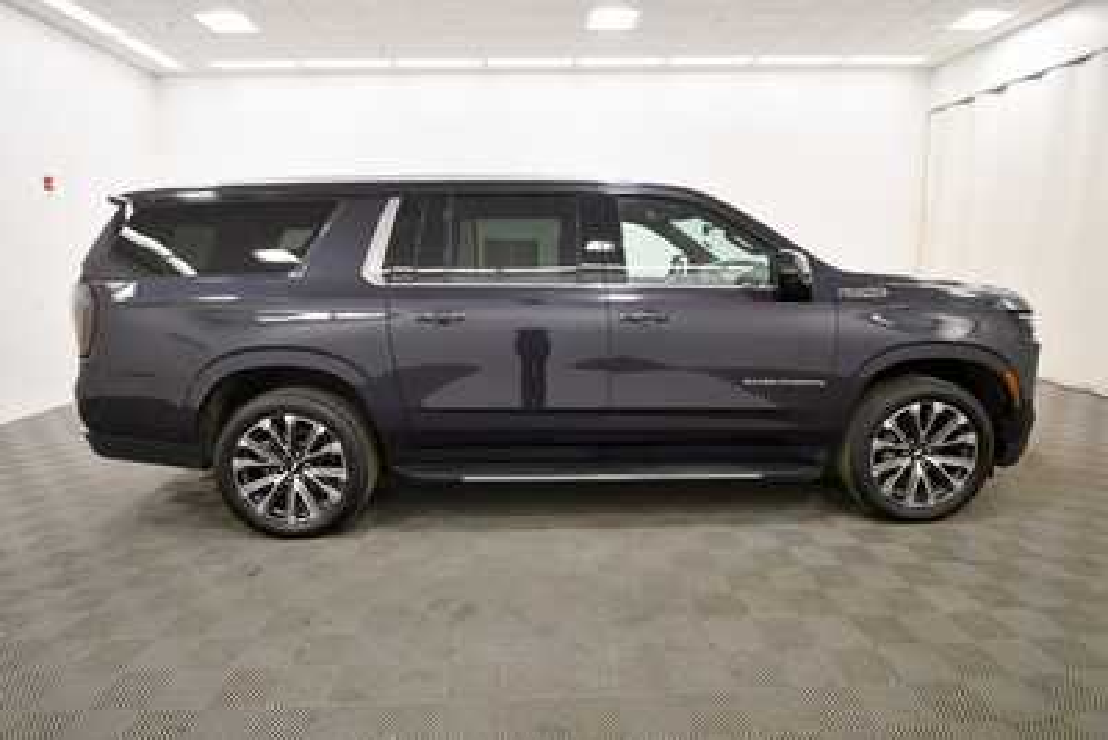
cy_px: 370
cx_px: 554
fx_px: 585
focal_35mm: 19
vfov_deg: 64.6
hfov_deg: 86.9
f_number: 4.8
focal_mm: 13
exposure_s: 1/125
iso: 900
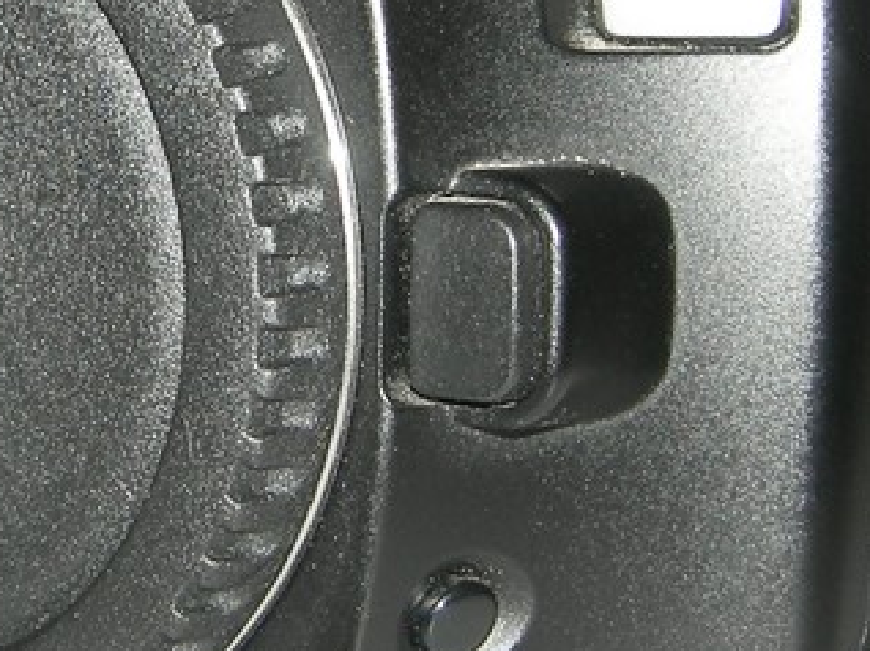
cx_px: 90
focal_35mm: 116
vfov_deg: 12.6
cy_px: 30
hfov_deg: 16.8
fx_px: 2913
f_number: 2.7
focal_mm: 7.5
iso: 64
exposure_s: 1/60.1
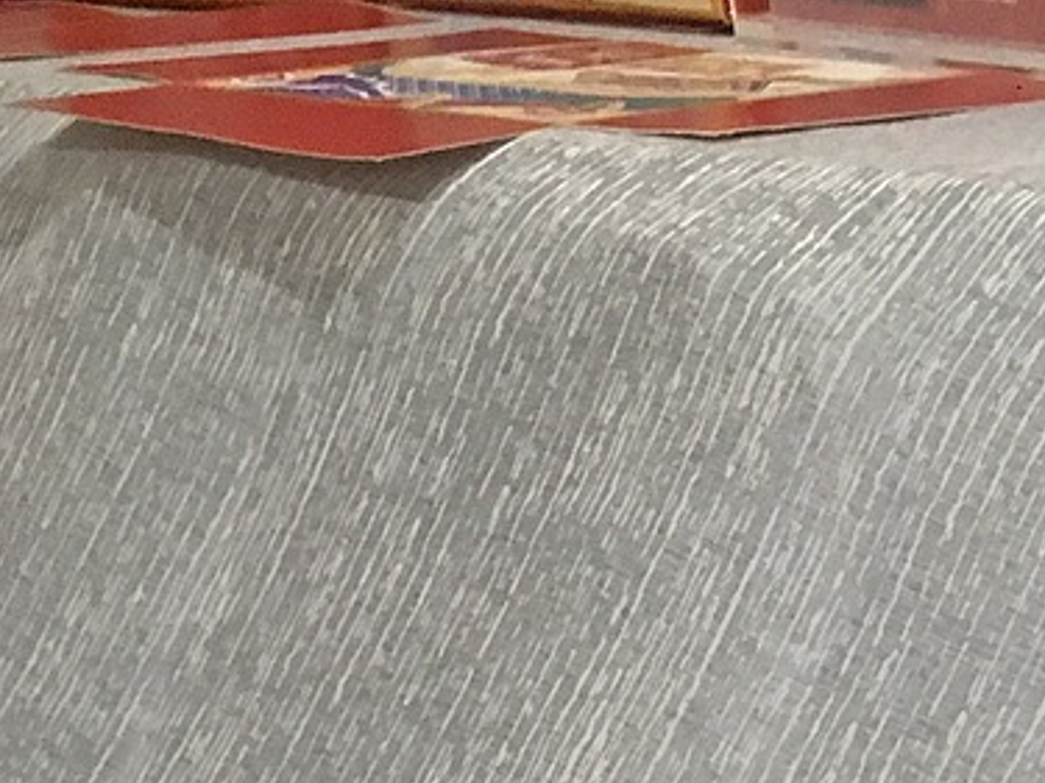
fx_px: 2988
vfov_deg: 14.0
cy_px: 1162
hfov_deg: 17.4
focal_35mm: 99
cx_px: 1675
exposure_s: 1/33
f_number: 2.2
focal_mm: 4.15
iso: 250
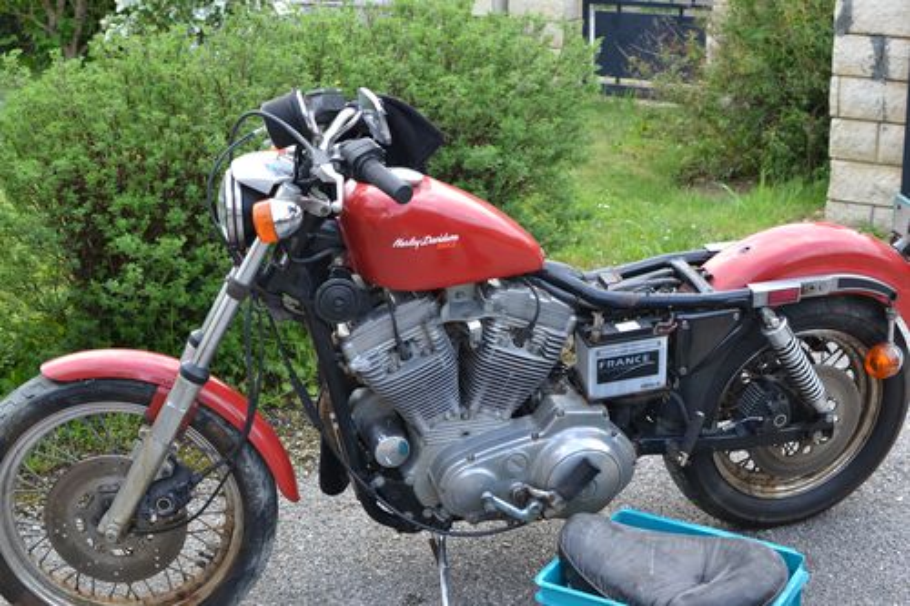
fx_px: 1327
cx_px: 455
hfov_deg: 37.9
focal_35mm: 52
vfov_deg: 25.7
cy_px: 303
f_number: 5.6
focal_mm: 35
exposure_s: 1/125
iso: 400
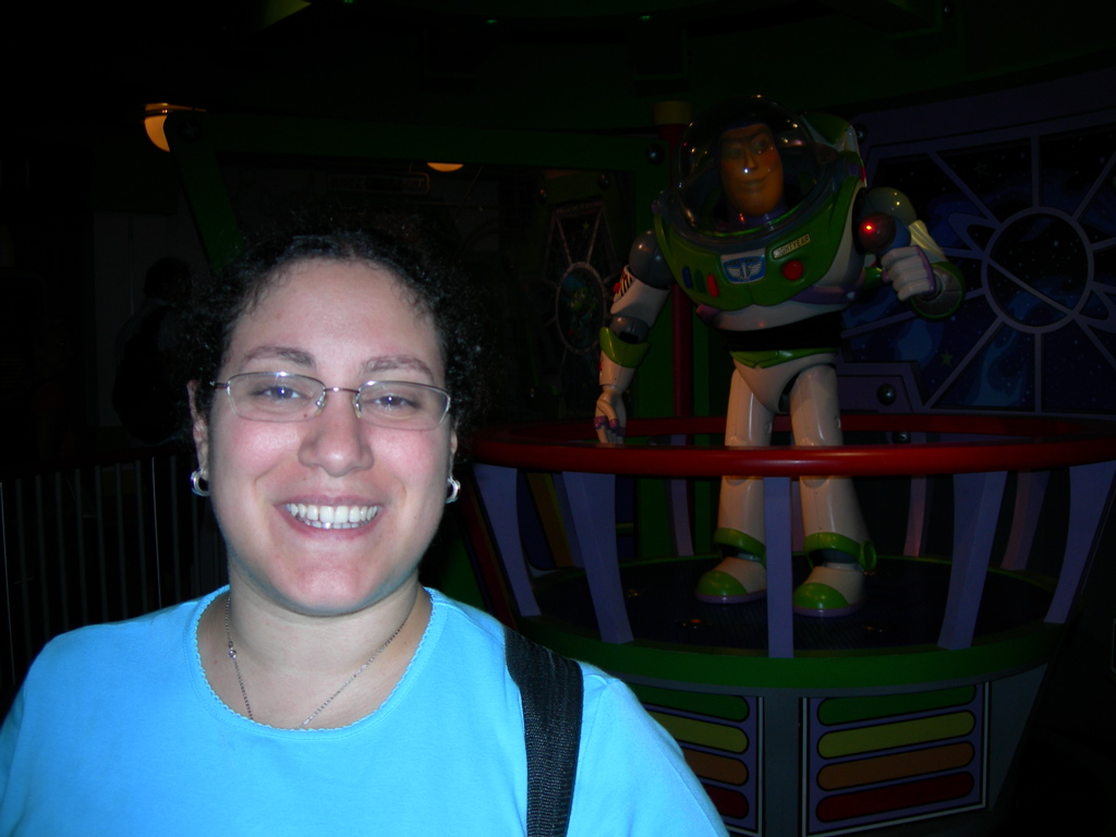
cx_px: 558
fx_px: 1225
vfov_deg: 37.7
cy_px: 418
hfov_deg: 49.0
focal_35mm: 38
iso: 50
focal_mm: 7.8
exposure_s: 1/60.1
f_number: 2.8
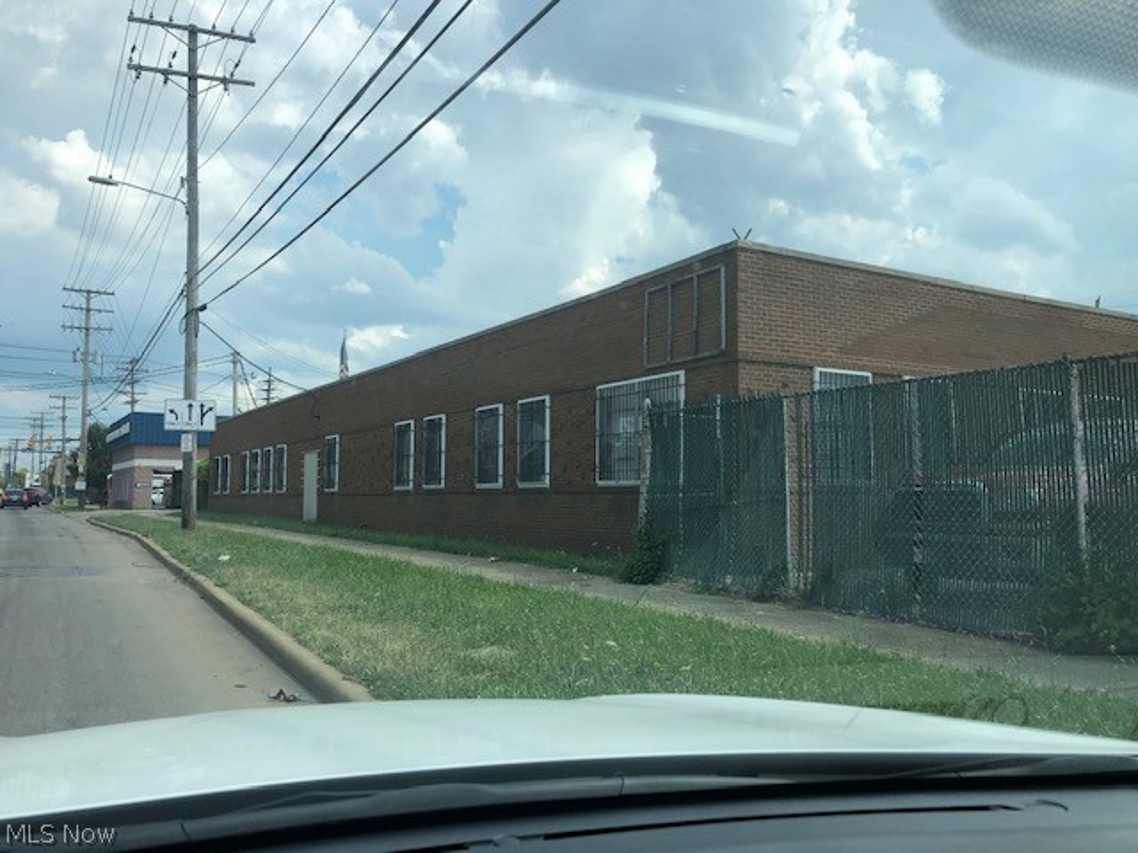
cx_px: 569
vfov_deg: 49.7
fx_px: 920
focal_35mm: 28
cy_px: 426
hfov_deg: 63.4
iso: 20
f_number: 1.8
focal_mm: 3.99
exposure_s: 1/1919
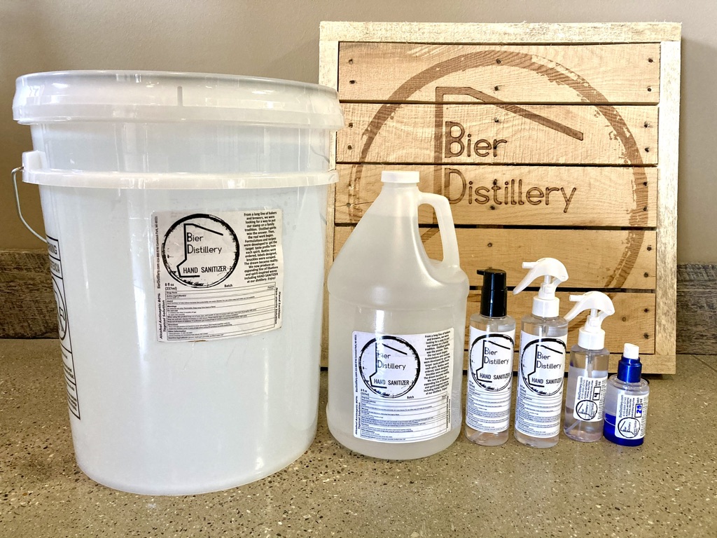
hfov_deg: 63.4
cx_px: 358
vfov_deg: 49.7
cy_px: 269
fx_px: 580
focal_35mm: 28
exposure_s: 1/60
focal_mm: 3.99
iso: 200
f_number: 1.8
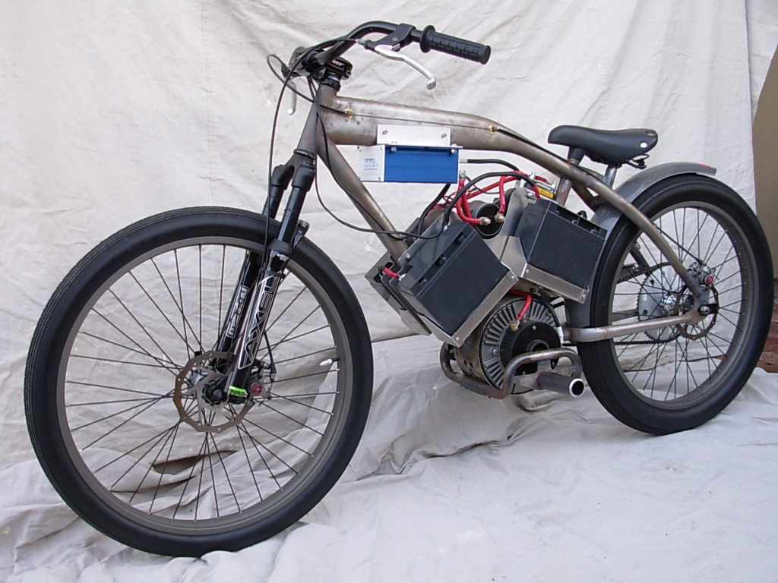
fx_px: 854
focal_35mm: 38
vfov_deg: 37.7
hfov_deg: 49.0
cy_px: 292
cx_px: 389
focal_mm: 6.3
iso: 50
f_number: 2.9
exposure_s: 1/90.5
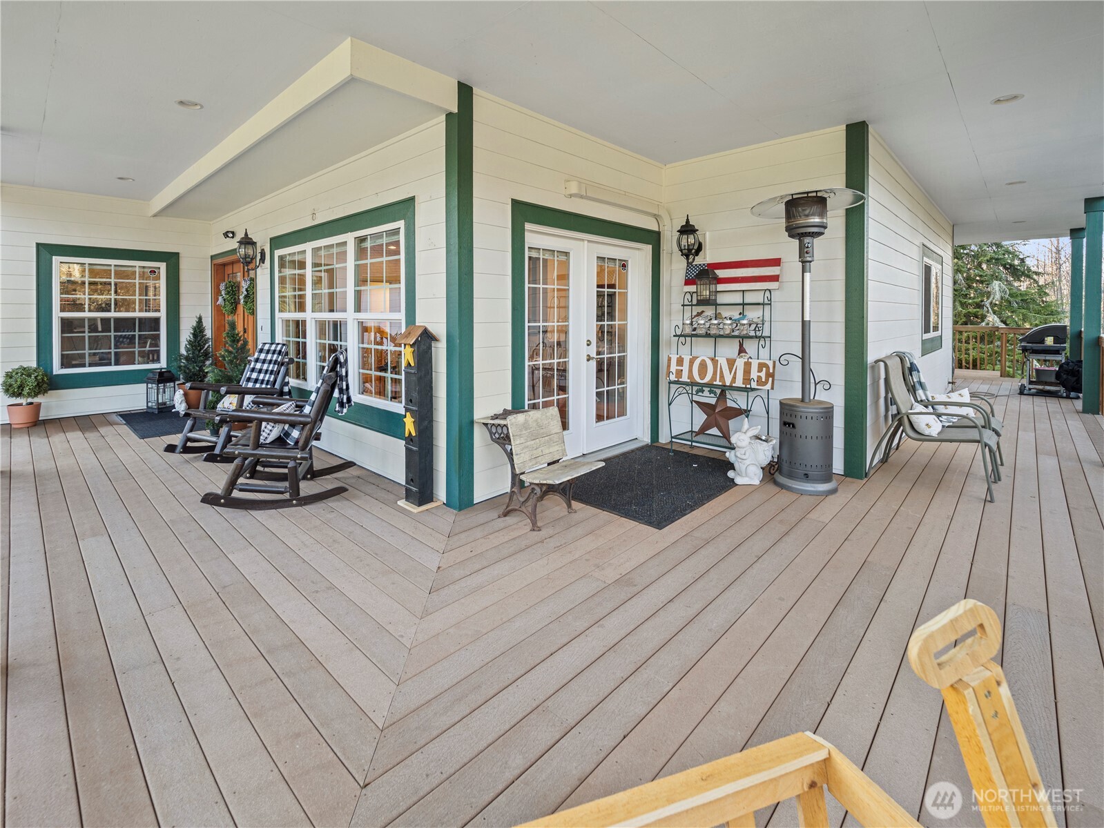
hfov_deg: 102.1
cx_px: 552
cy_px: 414
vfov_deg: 85.7
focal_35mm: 14
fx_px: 447
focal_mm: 7
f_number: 4
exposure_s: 1/15
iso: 100
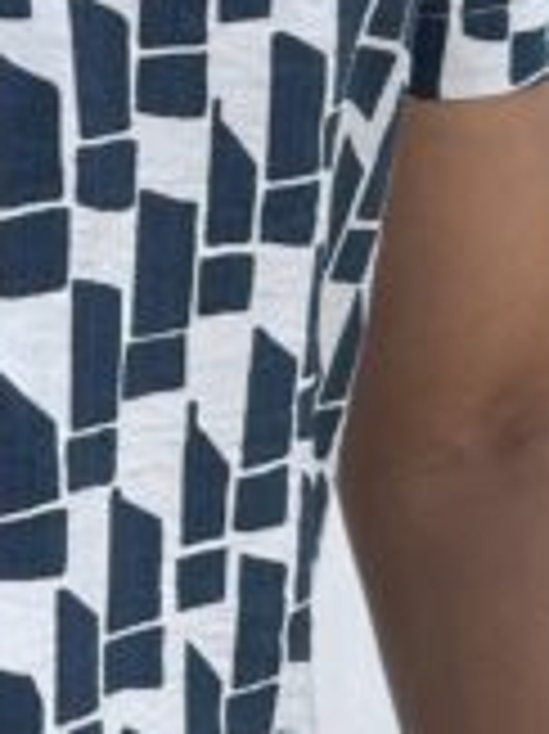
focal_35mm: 123
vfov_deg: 16.0
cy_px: 446
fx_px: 2604
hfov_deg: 11.3
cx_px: -418
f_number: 1.6
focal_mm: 5.1
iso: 32
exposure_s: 1/1067
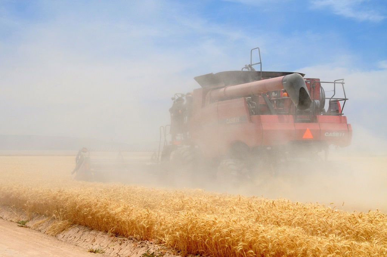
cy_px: 128
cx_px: 194
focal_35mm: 93
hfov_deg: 21.9
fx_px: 998
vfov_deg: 14.7
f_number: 8
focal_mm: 62
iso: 250
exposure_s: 1/250
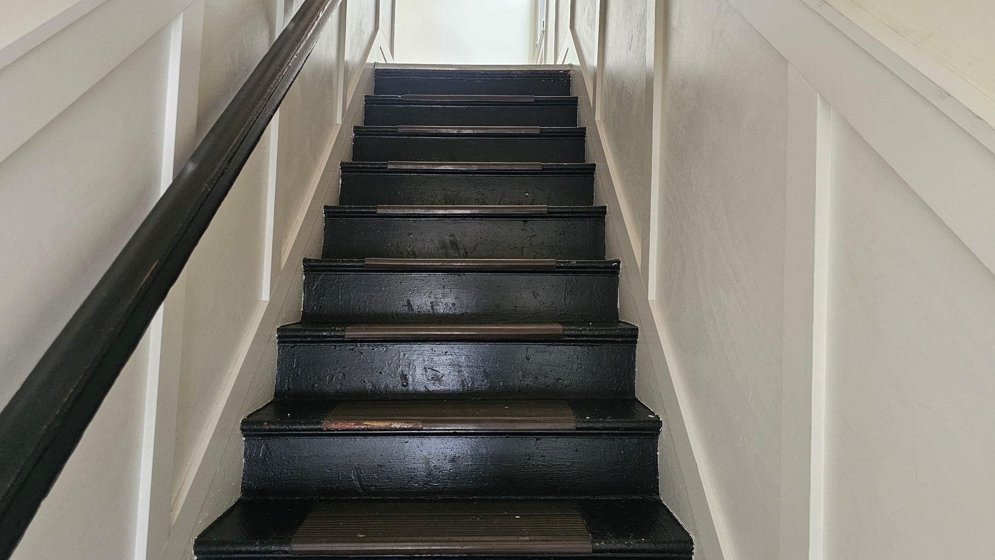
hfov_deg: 71.9
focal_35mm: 26
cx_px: 482
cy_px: 254
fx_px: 686
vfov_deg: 44.3
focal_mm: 6.3
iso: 800
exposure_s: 1/120
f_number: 1.7
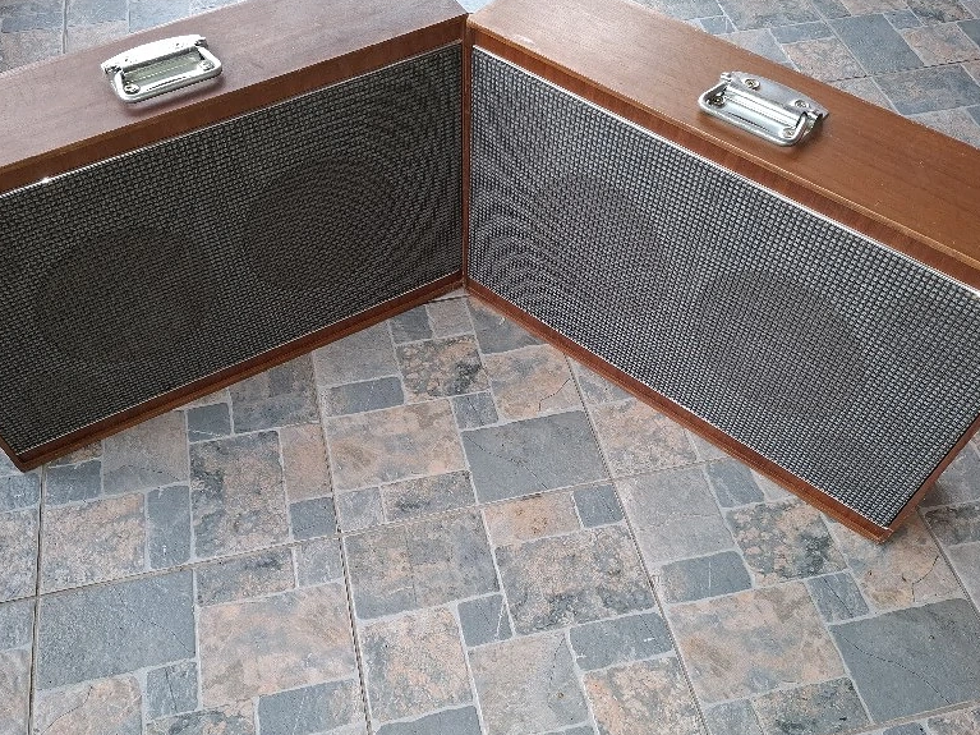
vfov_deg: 46.7
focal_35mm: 30
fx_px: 849
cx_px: 460
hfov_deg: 59.9
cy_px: 412
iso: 200
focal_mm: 5.54
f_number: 1.8
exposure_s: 1/50
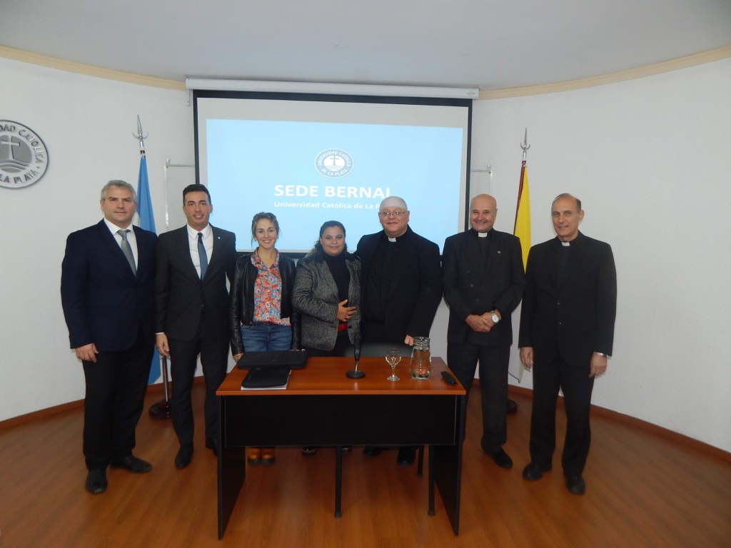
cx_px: 366
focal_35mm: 22
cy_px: 274
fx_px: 465
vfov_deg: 61.1
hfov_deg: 76.4
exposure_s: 1/30
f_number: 3
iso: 200
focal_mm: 4
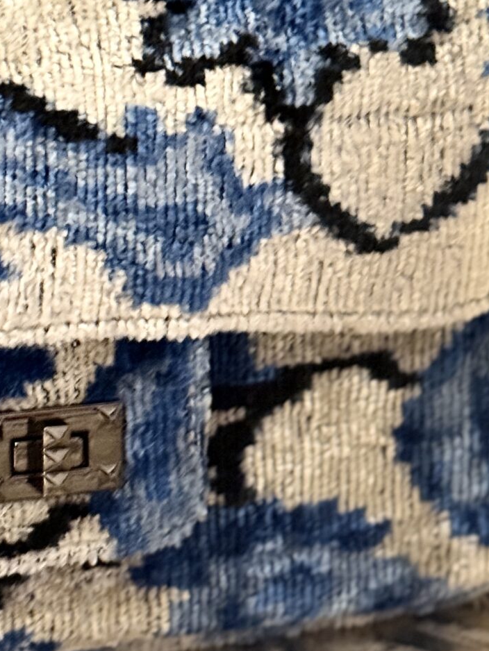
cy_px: 161
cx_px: -26
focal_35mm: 131
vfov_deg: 15.0
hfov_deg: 11.2
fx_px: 2466
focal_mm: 6.76
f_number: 1.78
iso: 640
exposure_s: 1/25
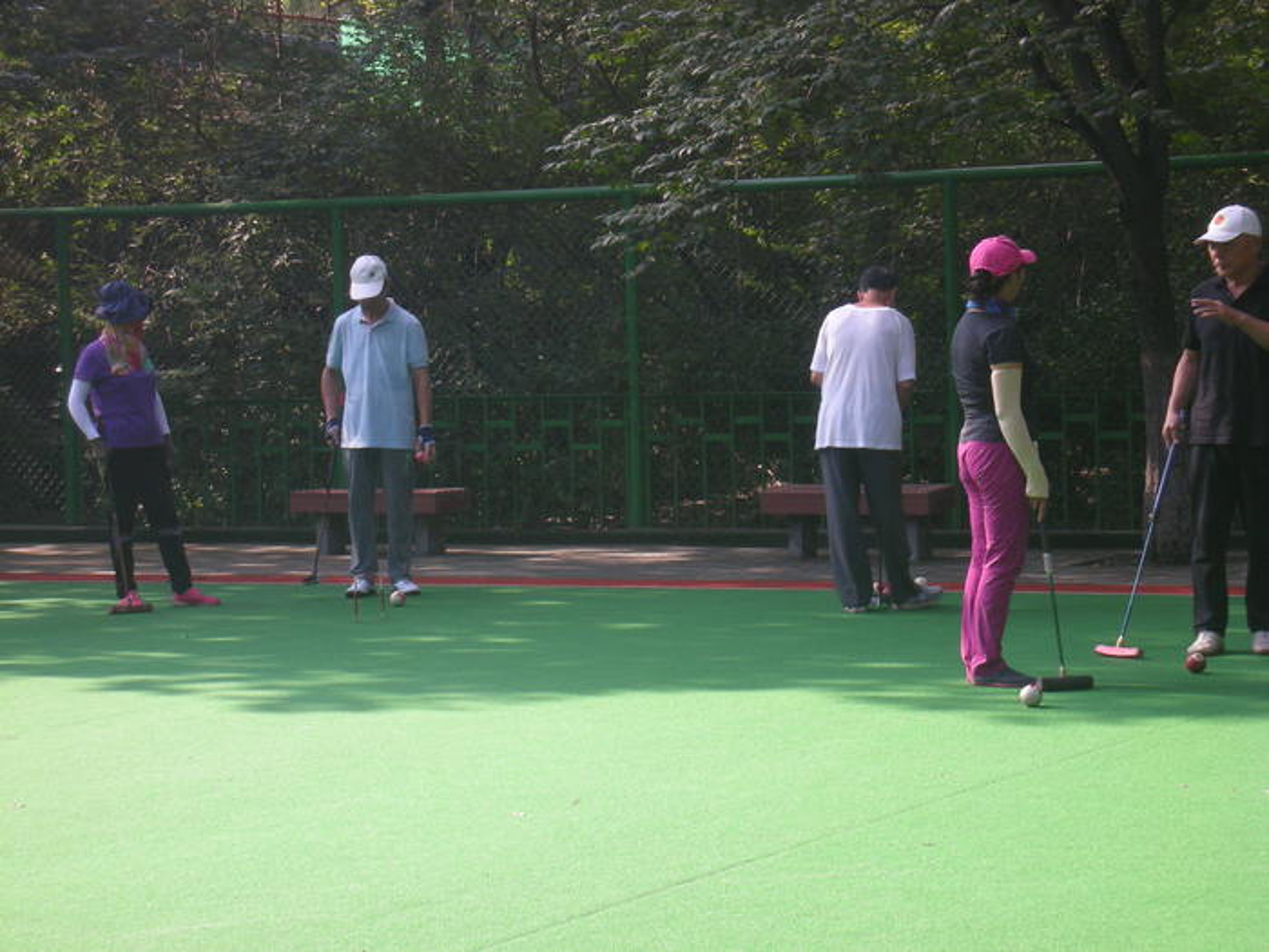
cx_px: 634
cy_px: 476
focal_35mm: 105
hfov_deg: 18.7
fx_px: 3849
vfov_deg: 14.1
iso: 50
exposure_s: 1/82
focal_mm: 17.4
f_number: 5
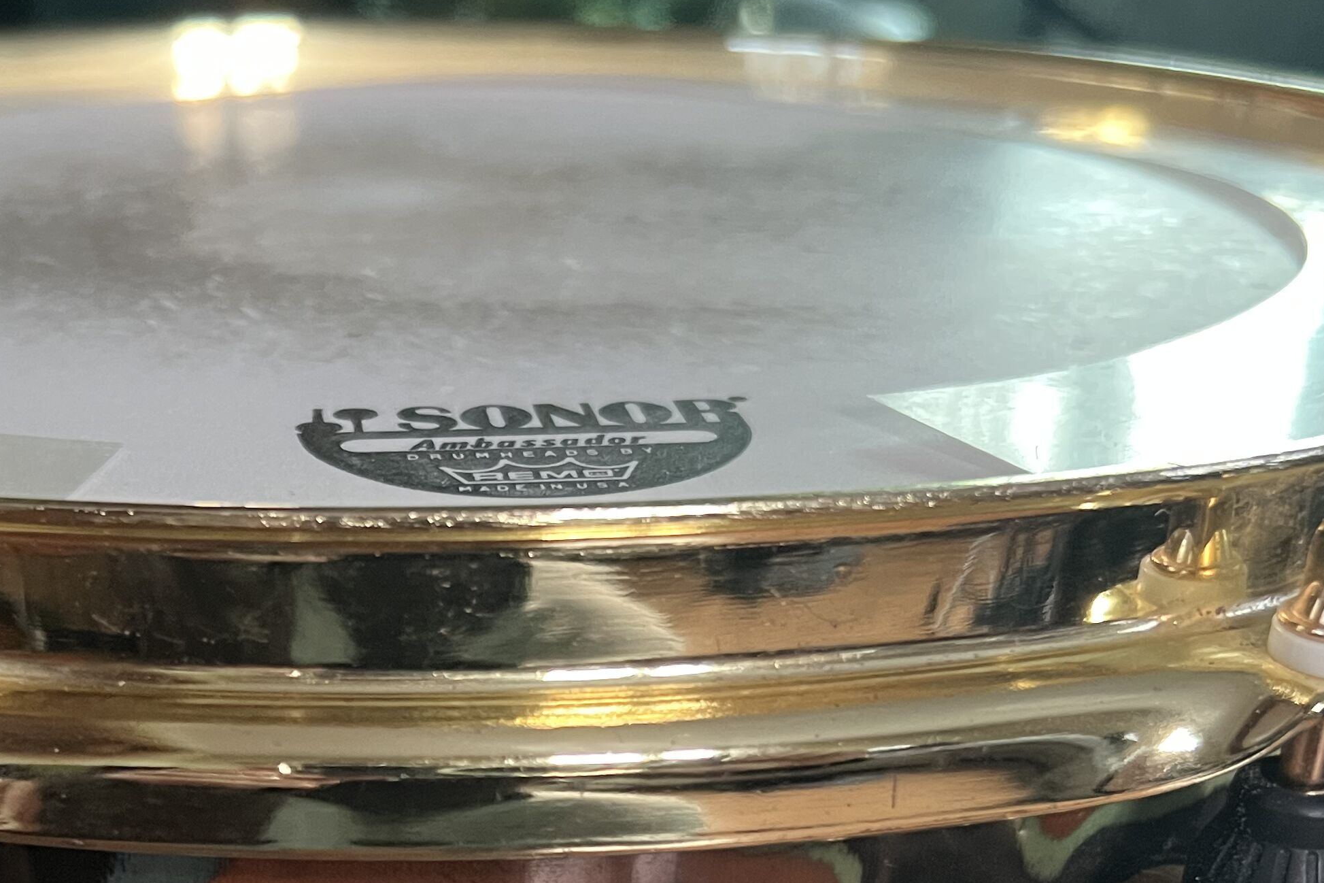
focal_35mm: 56
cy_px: 891
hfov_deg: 34.9
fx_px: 2059
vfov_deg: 23.2
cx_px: 344
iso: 400
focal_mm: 5.7
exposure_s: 1/60
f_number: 1.5
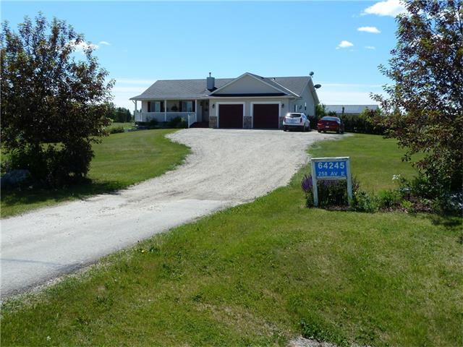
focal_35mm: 40
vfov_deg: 36.0
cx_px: 232
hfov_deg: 46.8
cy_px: 174
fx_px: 535
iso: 80
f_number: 5
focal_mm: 6.5
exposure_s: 1/400
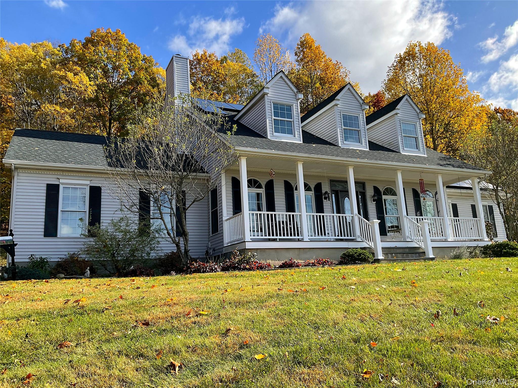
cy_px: 194
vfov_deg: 48.2
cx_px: 259
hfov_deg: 61.7
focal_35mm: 29
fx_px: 434
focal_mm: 3
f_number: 1.8
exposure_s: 1/1121
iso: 16
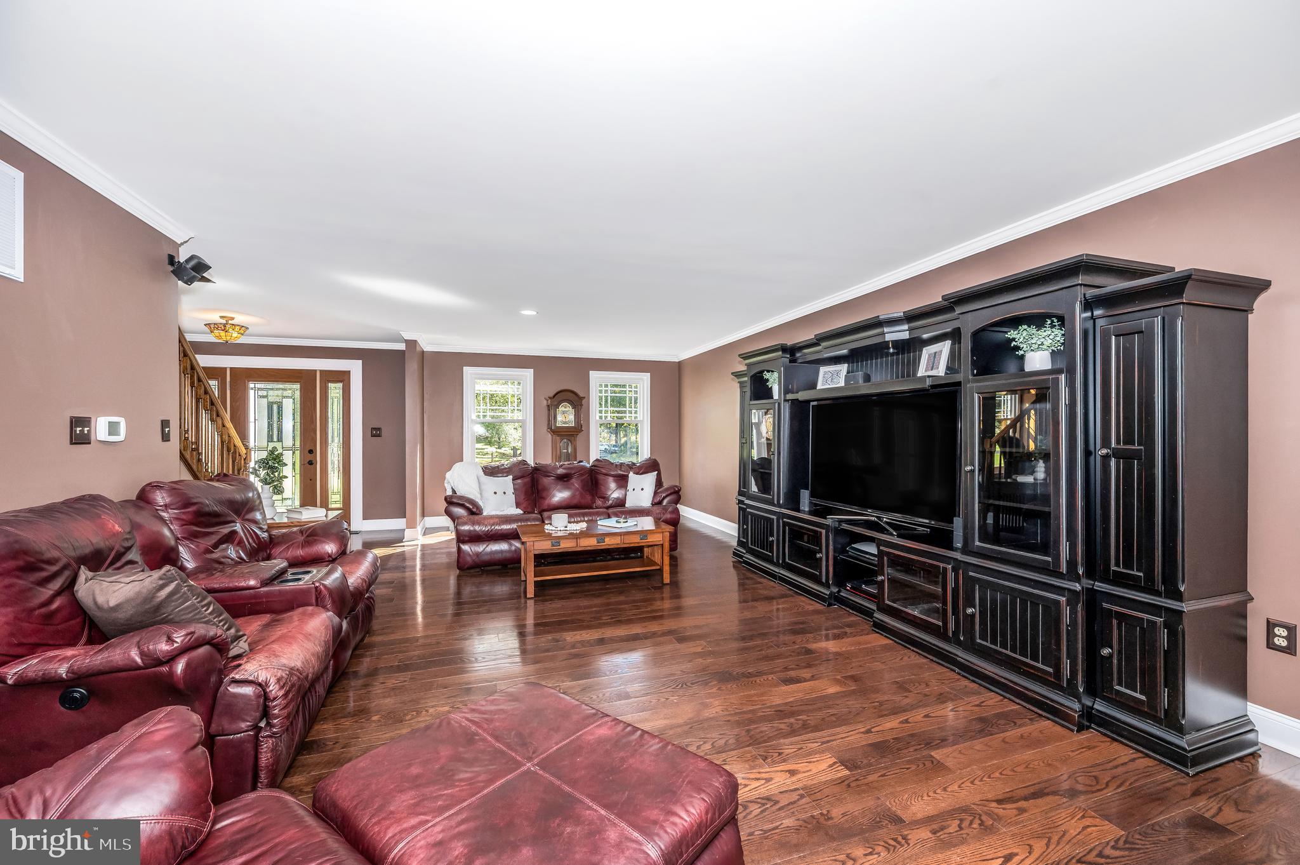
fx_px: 505
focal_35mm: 14
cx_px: 650
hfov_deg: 104.3
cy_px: 432
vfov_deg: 81.1
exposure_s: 1/60
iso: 500
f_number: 8
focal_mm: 14
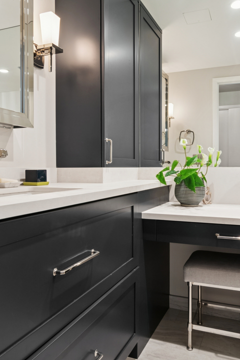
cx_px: 140
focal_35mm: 27
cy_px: 194
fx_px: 270
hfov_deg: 47.7
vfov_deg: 67.3
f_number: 8
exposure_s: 1/4
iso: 200
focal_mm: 12
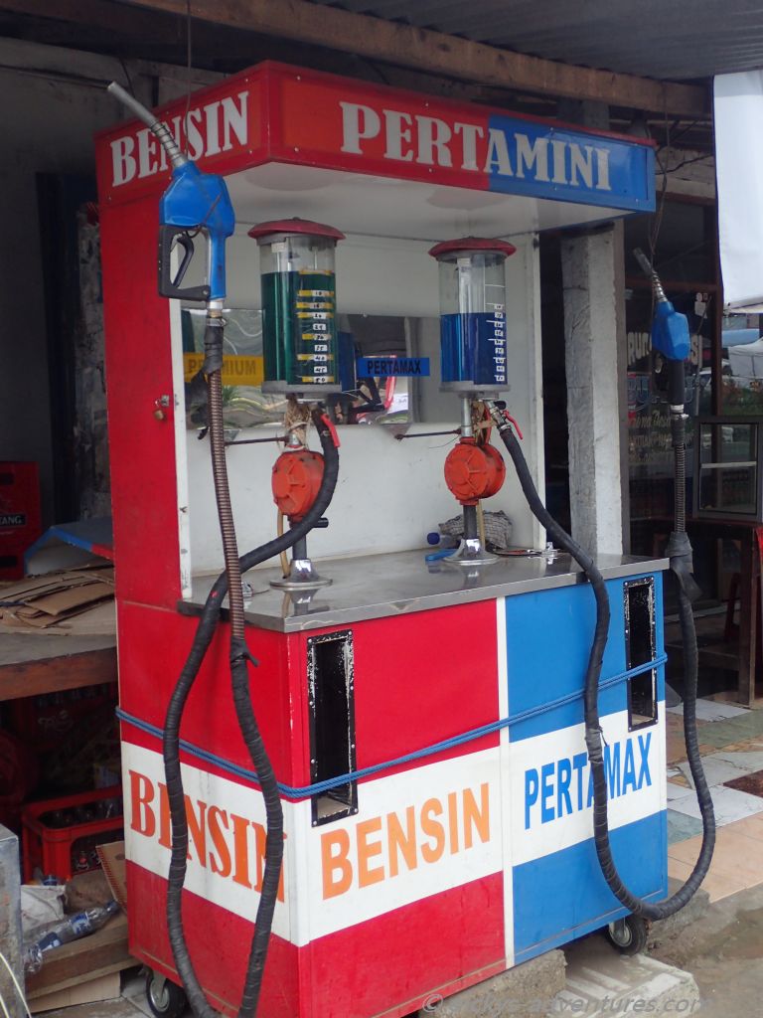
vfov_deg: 46.8
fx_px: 1176
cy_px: 509
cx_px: 382
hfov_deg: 36.0
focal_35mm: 40
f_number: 2.8
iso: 160
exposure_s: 1/80
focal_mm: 7.34
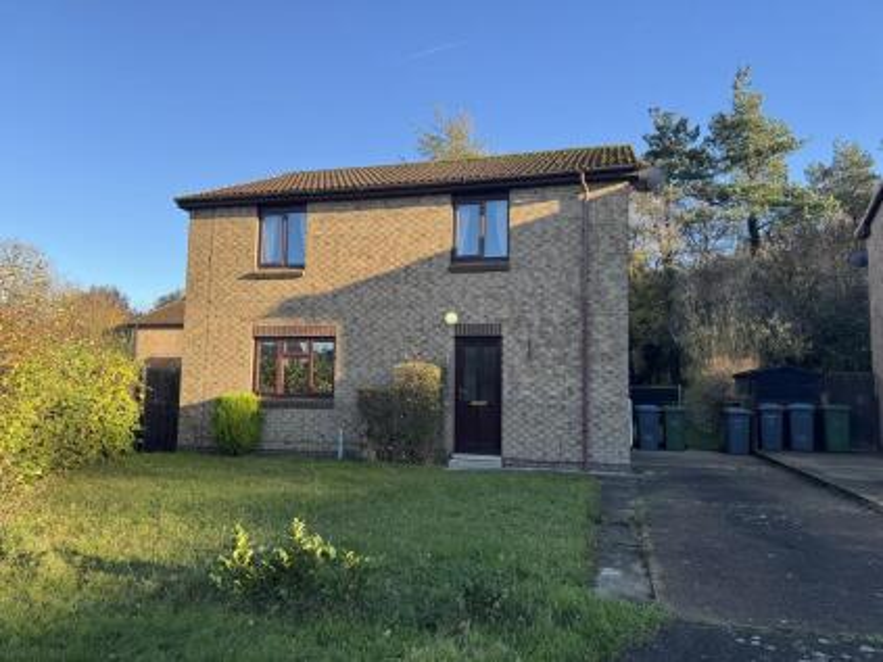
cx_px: 442
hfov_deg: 71.6
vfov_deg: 56.8
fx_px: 612
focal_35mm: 24
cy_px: 331
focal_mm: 6.76
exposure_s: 1/1042
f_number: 1.78
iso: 80
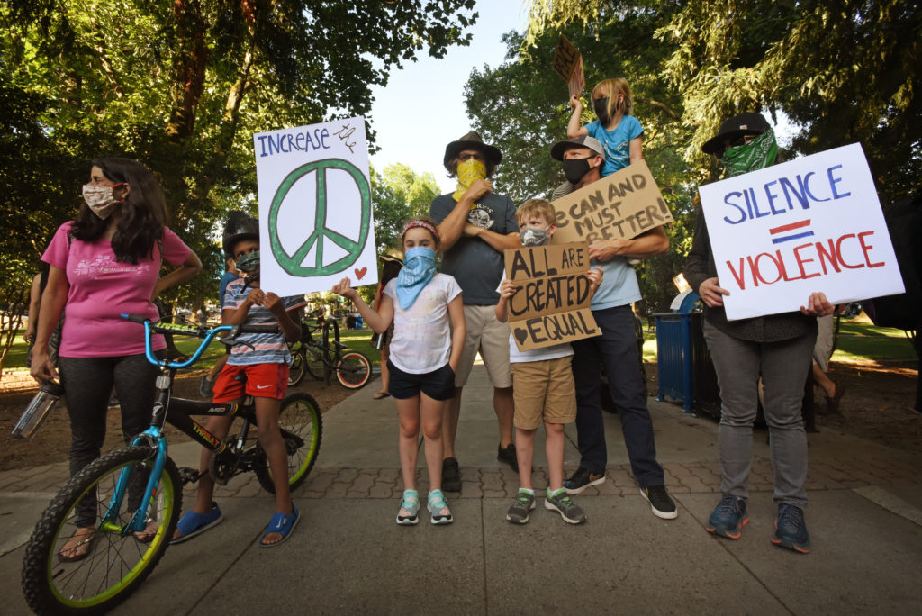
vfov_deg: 70.5
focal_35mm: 17
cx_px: 461
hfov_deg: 93.2
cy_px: 308
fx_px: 436
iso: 1600
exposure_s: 1/125
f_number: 16
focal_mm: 17
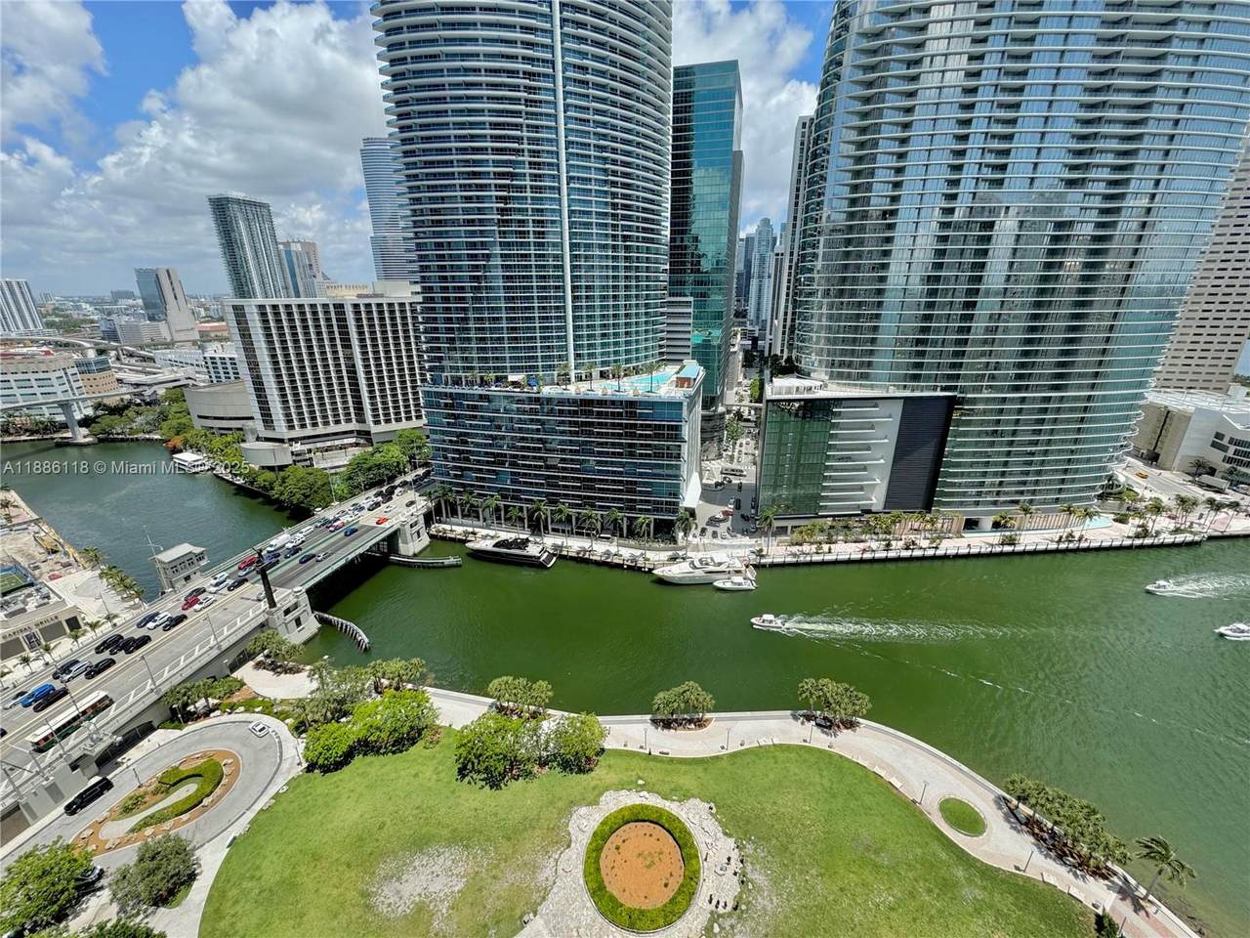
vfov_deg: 85.7
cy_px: 469
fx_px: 506
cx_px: 625
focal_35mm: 14
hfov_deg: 102.1
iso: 50
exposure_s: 1/1299
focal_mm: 2.22
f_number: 2.2
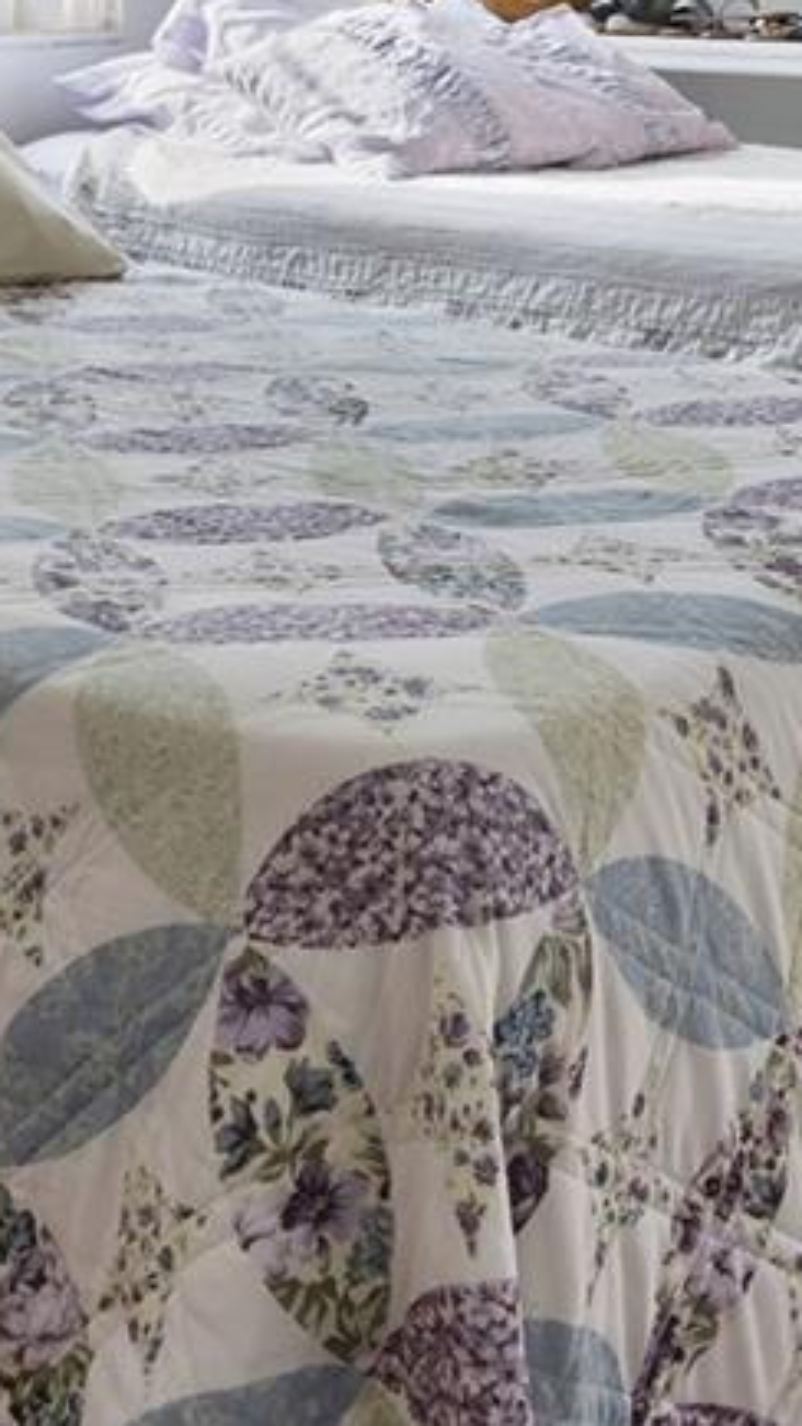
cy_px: -105
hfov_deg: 22.2
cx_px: 486
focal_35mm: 54
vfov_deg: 33.9
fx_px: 2042
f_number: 9
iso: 100
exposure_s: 1/3
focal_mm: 14
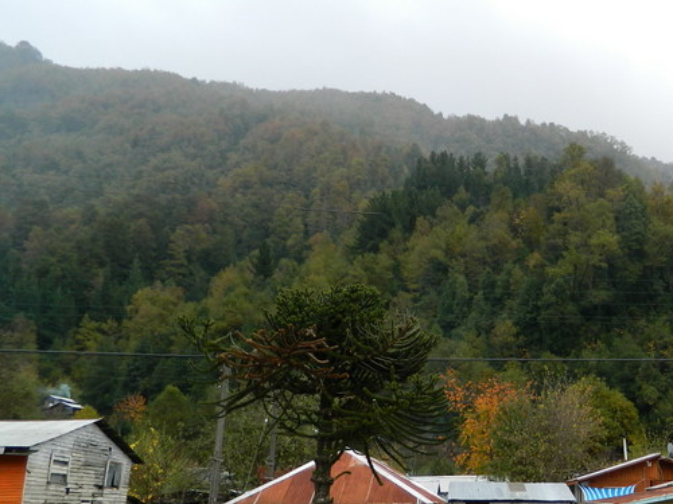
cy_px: 300
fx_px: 778
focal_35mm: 40
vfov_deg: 35.8
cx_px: 517
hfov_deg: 45.0
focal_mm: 4.5
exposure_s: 1/125
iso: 80
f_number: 3.1
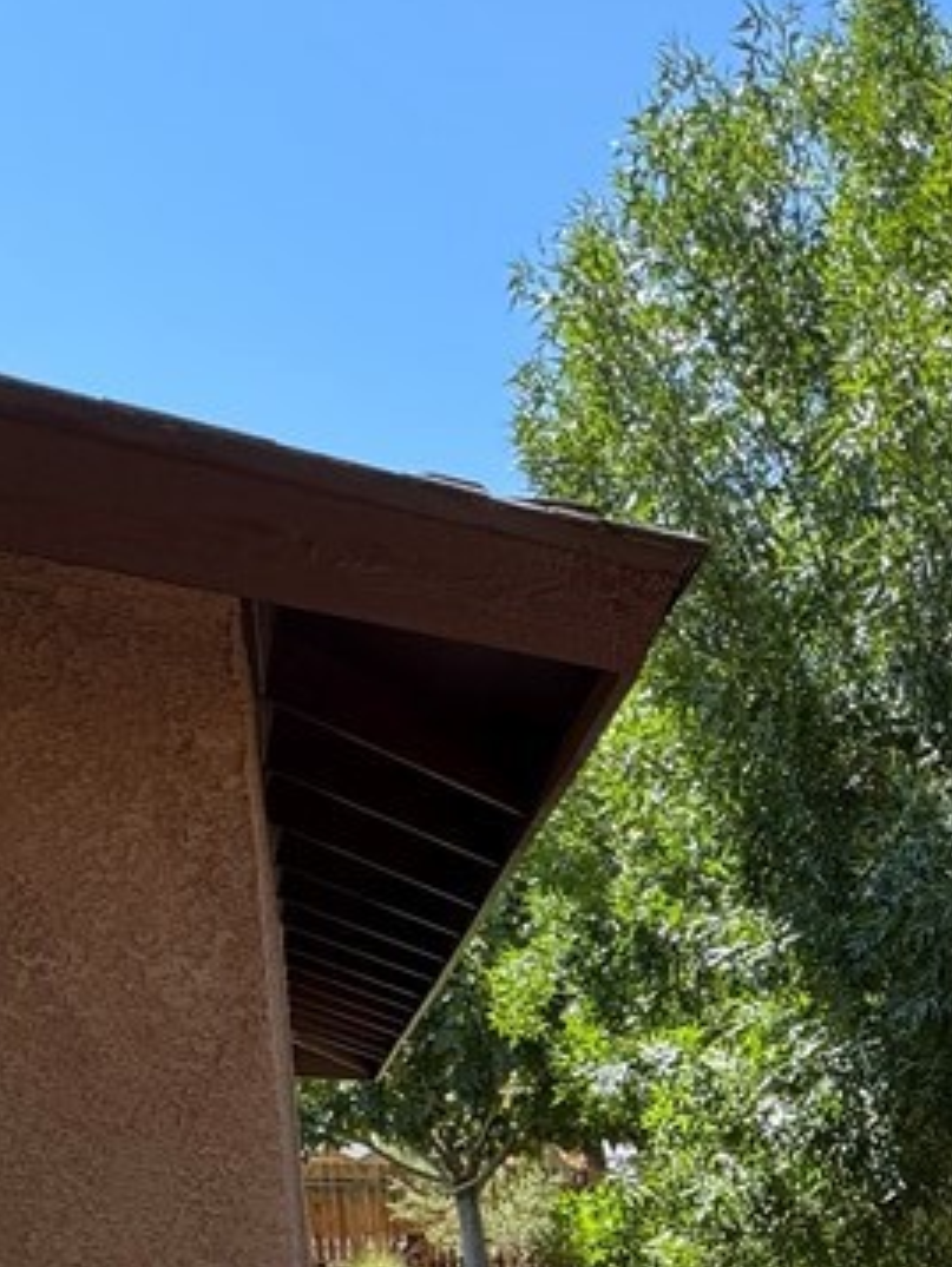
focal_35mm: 40
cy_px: 1447
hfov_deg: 29.1
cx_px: 1239
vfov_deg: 37.6
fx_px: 1465
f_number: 2.2
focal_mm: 2.22
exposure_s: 1/324
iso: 40
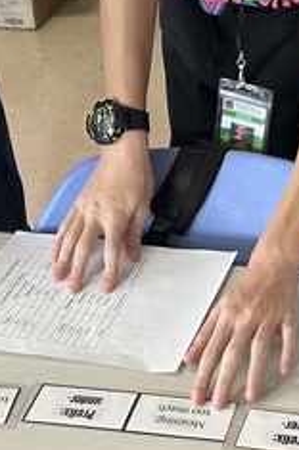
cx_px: 328
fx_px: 1362
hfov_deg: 12.3
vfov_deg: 18.7
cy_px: 109
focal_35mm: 109
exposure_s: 1/42
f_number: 1.78
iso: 200
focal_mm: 6.86
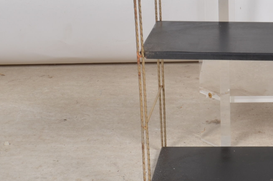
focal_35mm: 101
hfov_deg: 19.5
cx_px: 291
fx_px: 765
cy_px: 11
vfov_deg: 13.4
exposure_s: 1/125
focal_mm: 24
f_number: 14
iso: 100
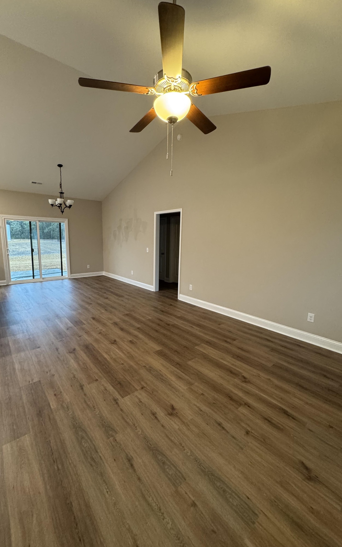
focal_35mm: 15
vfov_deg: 101.5
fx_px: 224
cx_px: 161
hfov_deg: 74.7
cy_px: 271
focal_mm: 2.22
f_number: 2.2
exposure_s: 1/60
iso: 500
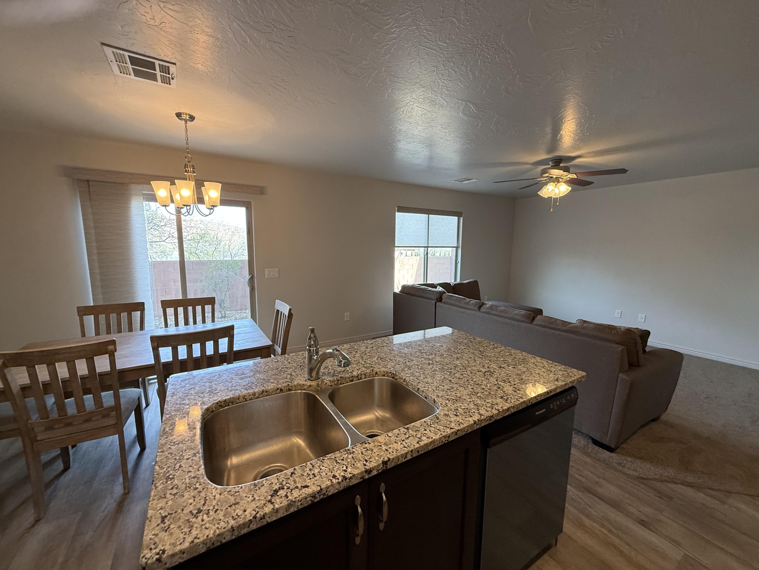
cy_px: 285
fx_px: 307
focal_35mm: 14
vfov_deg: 85.7
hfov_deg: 102.1
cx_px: 380
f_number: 2.2
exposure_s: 1/120
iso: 250
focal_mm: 2.22
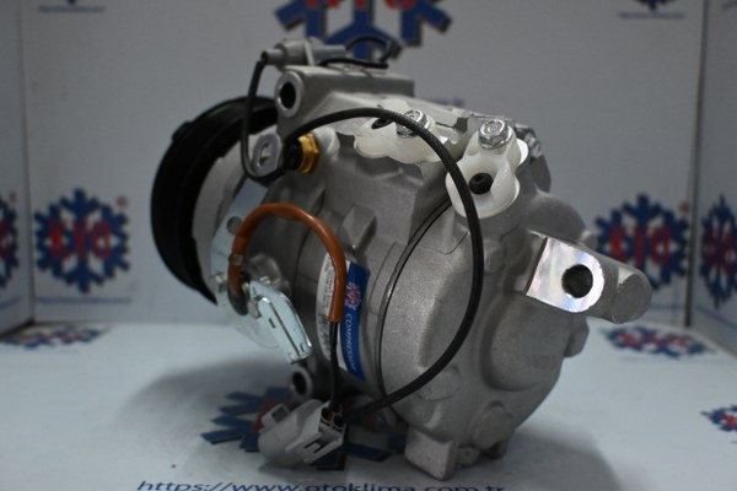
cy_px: 246
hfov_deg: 49.6
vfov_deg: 34.2
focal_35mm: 39
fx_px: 798
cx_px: 368
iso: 2200
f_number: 4.5
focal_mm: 26
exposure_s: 1/125
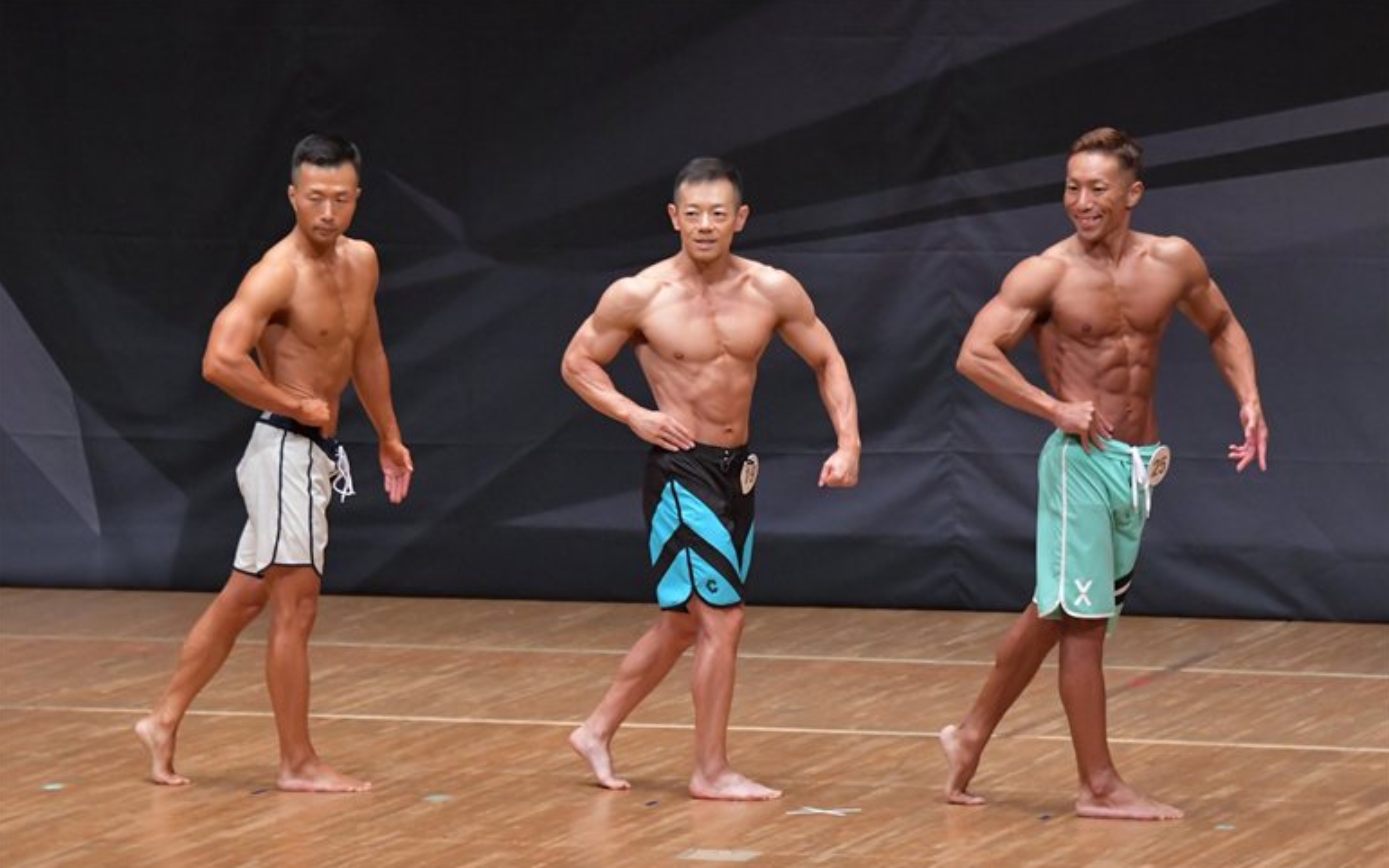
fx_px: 9881
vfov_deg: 5.0
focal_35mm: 261
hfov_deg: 8.0
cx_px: 694
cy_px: 459
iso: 6400
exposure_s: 1/400
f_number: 5.6
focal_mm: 170
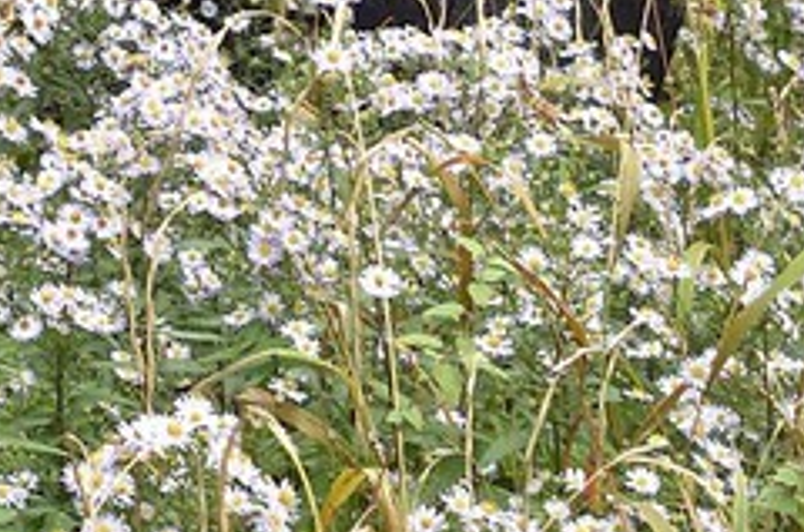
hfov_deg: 8.6
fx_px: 5060
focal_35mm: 227
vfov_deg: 5.6
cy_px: -1181
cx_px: -784
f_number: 9
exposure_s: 1/80
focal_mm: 34
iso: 800
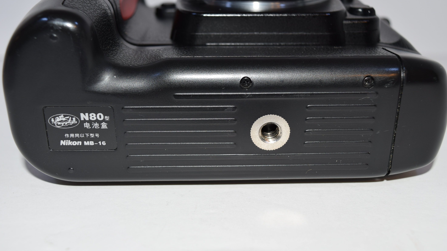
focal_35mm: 47
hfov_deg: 44.1
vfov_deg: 25.7
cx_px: 225
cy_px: 118
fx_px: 552
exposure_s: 1/60
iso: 100
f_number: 8
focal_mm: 29
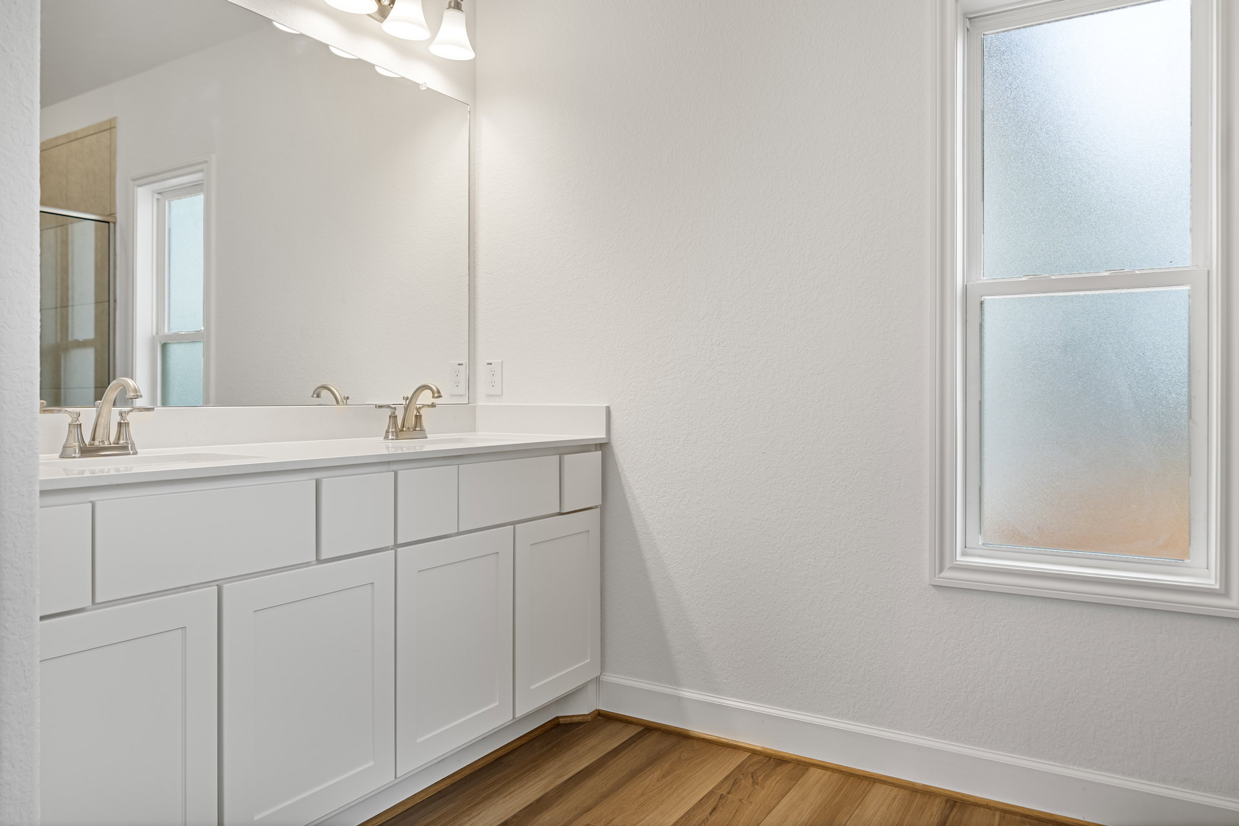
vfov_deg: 53.1
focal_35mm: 24
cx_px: 620
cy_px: 413
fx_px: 826
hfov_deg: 73.7
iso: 100
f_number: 3.2
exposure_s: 1/40
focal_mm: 16
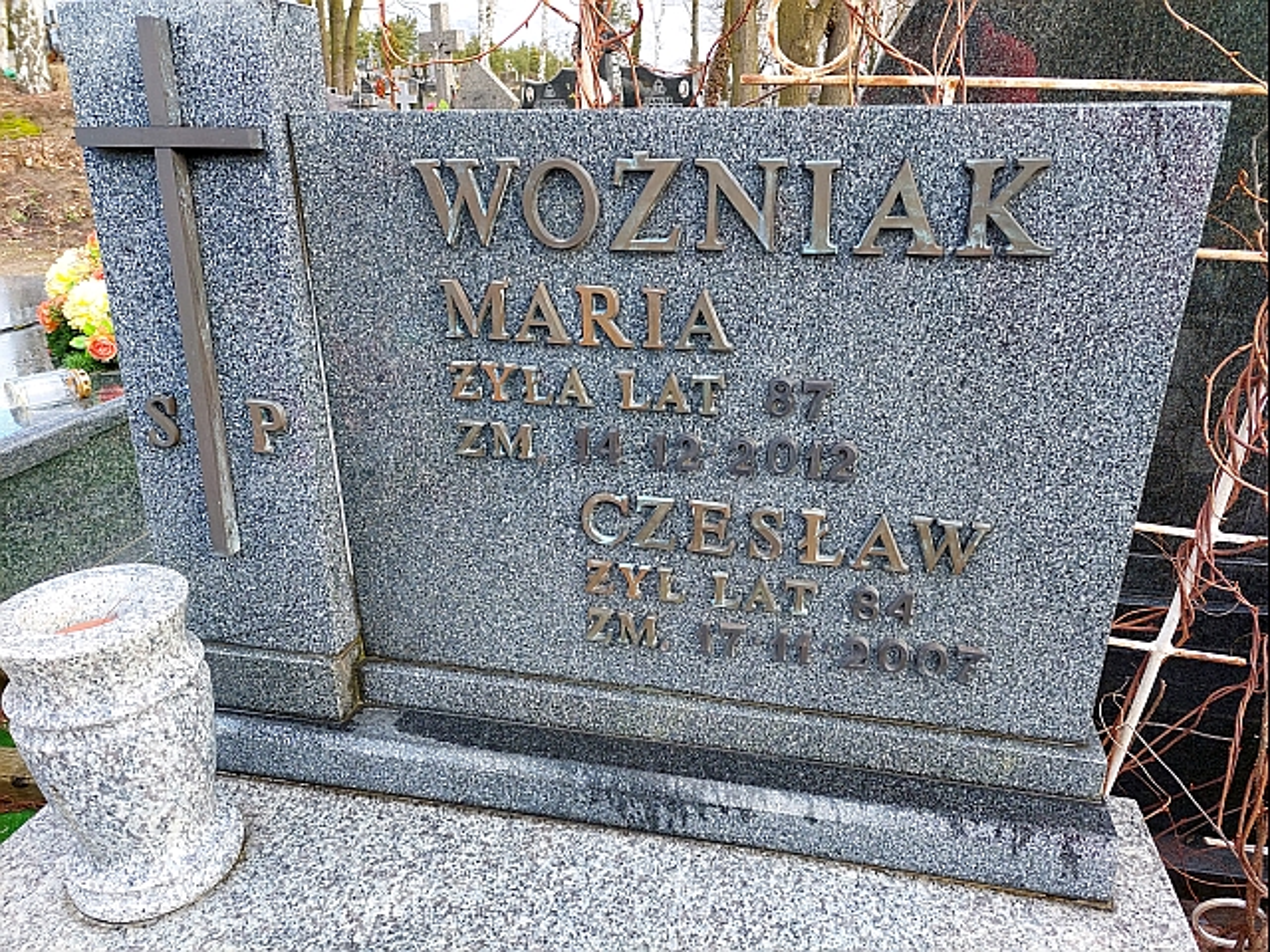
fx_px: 881
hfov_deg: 71.6
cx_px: 635
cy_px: 476
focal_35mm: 24
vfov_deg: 56.8
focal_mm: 5.23
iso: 40
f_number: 1.8
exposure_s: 1/126
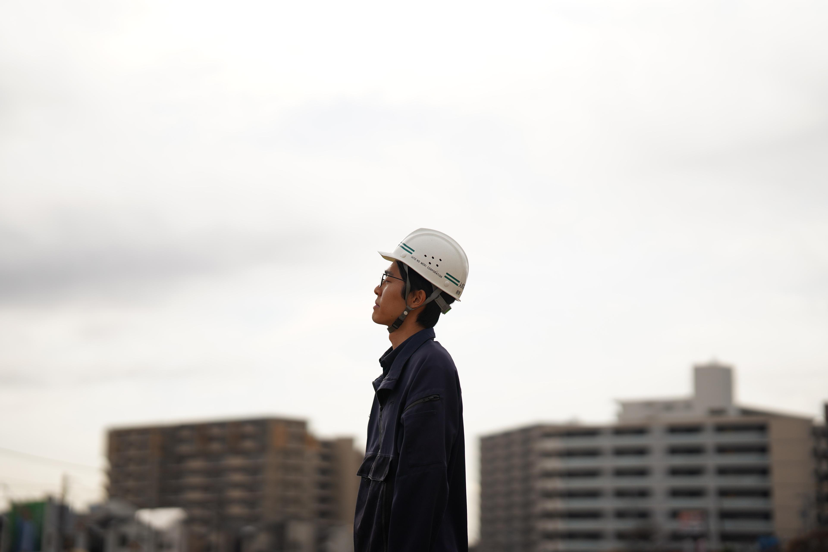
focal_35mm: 85
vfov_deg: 16.1
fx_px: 1955
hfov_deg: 23.9
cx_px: 414
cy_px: 276
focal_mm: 85
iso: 100
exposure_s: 1/8000
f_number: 1.4
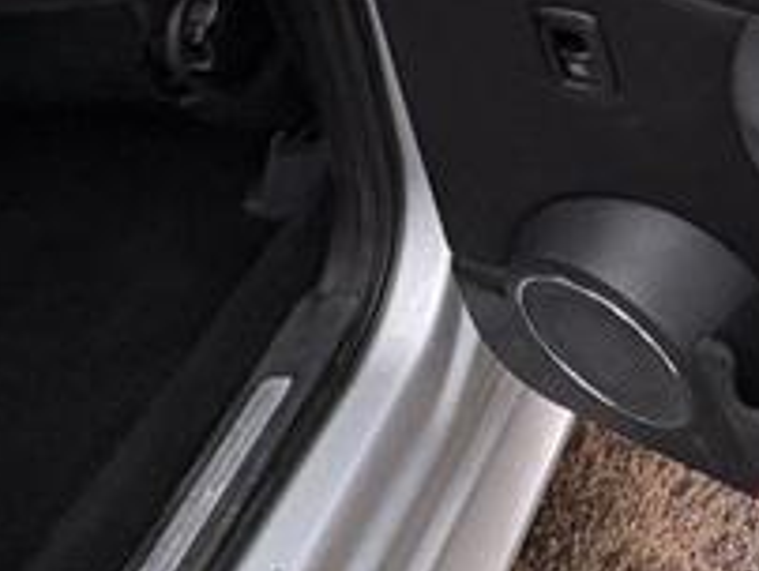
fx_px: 1361
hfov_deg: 23.8
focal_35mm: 62
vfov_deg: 18.0
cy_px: -500
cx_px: 1172
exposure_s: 1/99
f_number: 2.2
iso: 200
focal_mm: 2.22
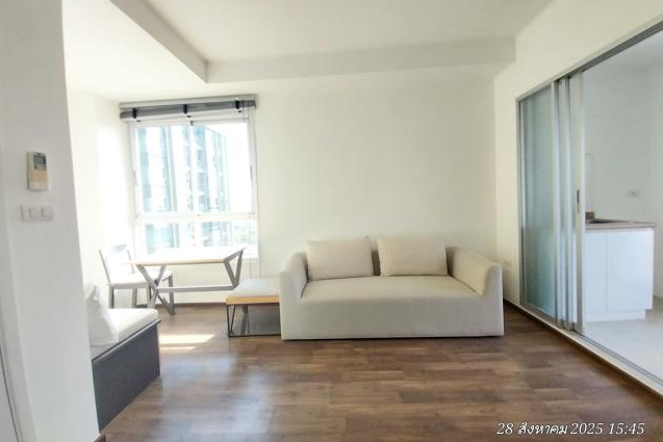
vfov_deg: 81.2
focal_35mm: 14
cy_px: 213
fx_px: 258
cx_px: 330
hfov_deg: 104.2
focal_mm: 1.3
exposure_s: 1/50
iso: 100
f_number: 2.2
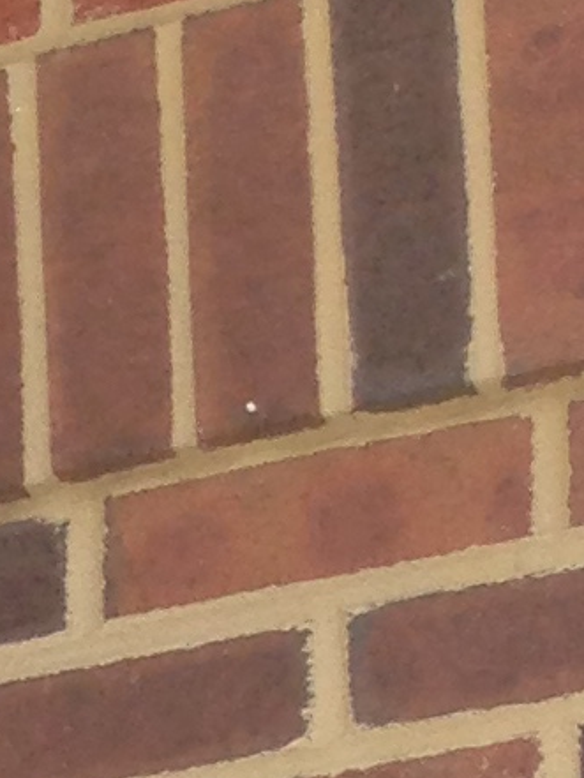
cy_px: 2664
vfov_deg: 6.9
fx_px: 5486
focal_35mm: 244
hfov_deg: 5.5
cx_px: -1505
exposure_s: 1/387
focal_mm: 4.12
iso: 50
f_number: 2.4
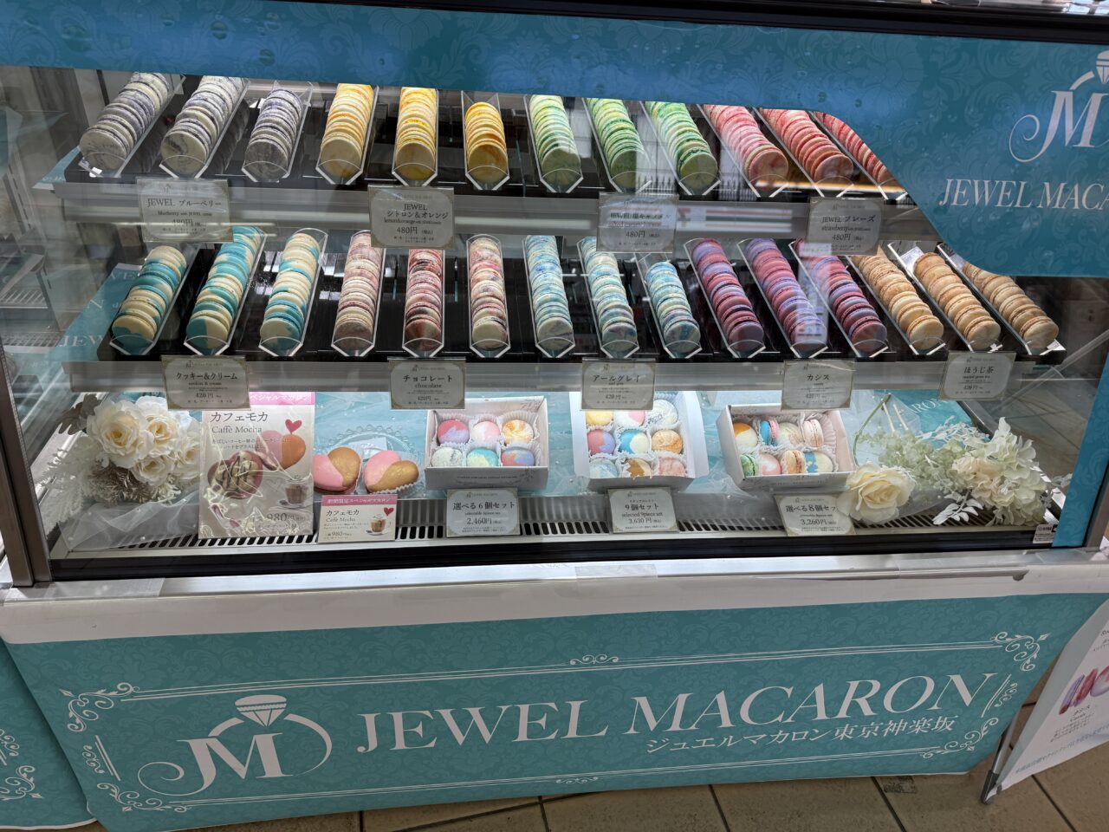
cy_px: 416
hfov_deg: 71.6
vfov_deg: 56.8
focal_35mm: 24
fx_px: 769
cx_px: 554
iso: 50
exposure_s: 1/137
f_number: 1.78
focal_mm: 6.76
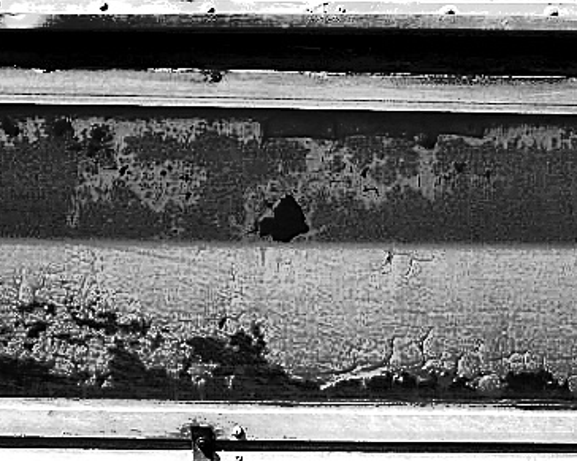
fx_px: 7392
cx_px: 927
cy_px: 1099
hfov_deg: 4.4
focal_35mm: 433
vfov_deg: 3.5
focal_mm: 42
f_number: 8
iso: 200
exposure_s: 1/320
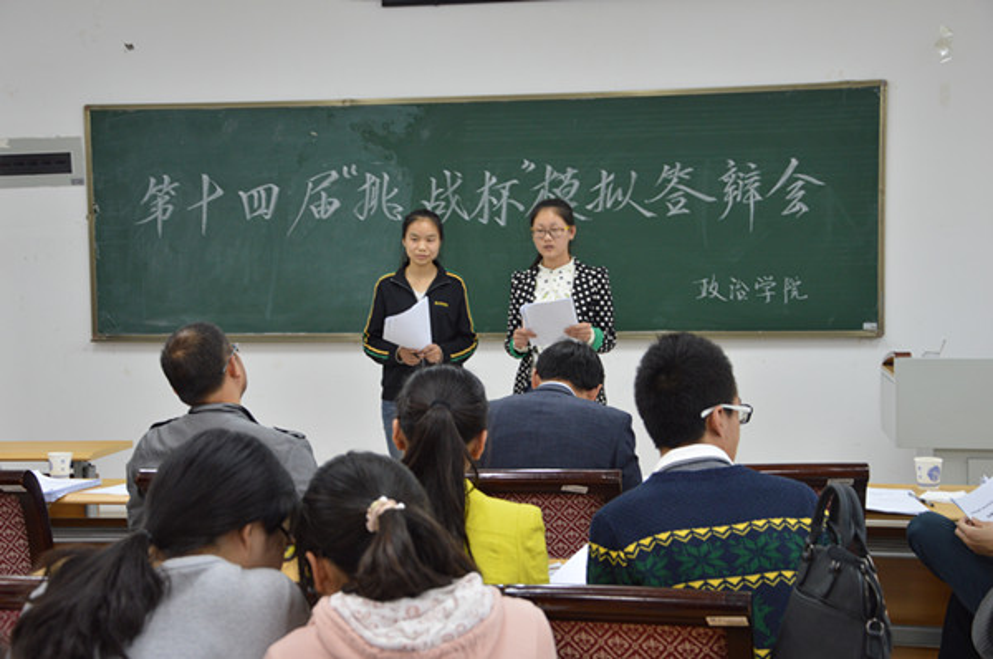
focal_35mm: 60
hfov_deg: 33.4
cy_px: 330
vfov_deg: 22.5
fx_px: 1652
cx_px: 496
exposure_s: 1/25
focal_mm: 40
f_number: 4.5
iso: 400
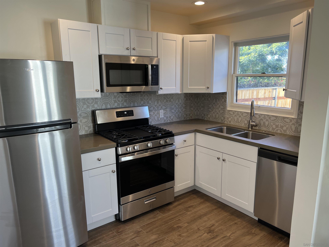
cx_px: 164
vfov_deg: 53.1
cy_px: 124
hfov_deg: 67.3
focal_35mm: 26
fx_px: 247
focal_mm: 5.7
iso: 50
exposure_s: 1/120
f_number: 1.5
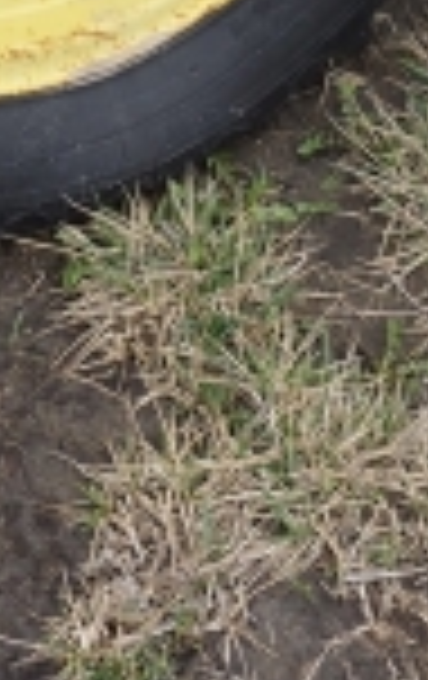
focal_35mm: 165
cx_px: -23
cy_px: -995
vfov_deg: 10.7
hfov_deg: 7.9
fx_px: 3065
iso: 80
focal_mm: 6.3
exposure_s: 1/1245
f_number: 1.7
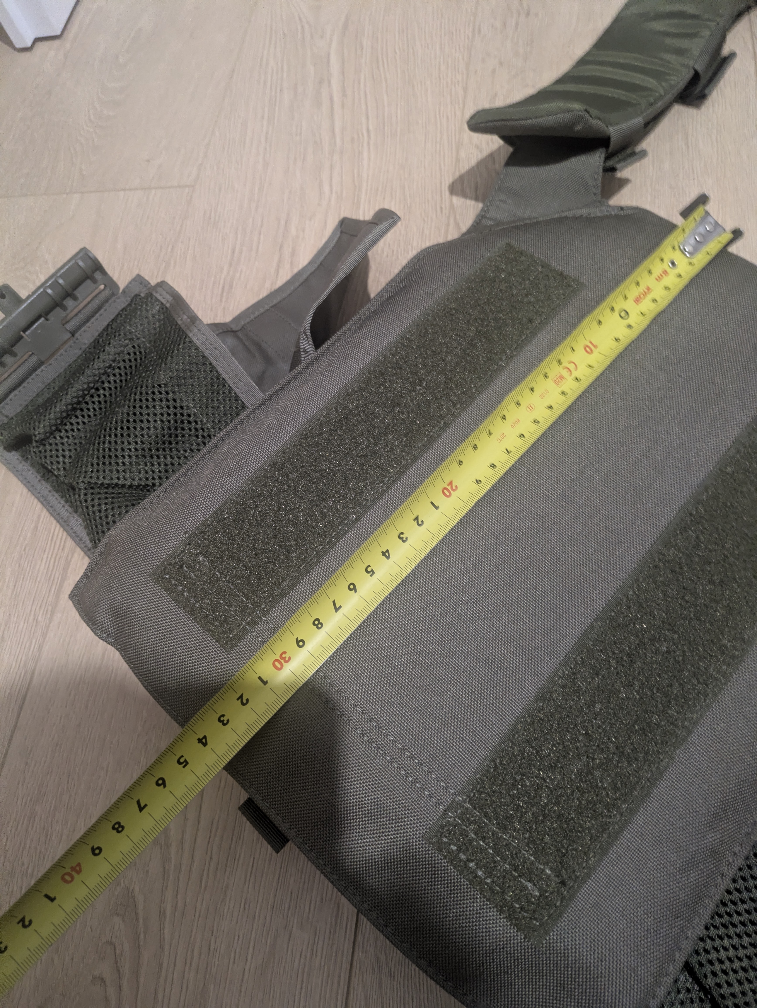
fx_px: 728
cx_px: 378
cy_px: 504
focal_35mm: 25
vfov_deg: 69.4
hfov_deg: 54.9
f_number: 1.89
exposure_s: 1/25
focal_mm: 5.43
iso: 697
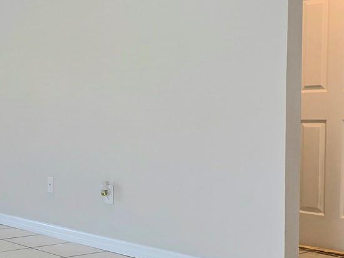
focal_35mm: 67
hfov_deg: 27.5
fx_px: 666
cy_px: 137
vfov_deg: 21.9
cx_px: 9
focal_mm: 6.3
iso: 40
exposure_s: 1/120
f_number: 1.7
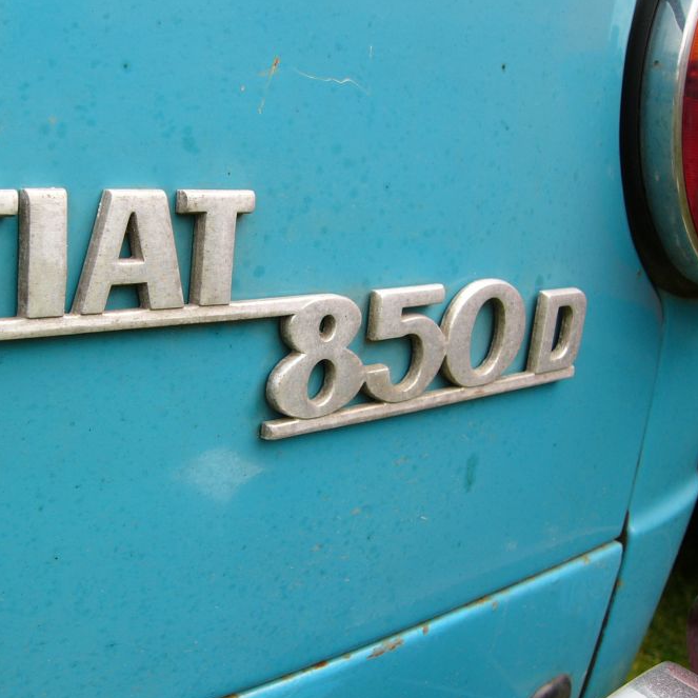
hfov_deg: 34.9
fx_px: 1095
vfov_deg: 35.3
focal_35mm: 48
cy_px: 323
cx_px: 219
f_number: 4
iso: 50
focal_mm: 6
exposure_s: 1/160
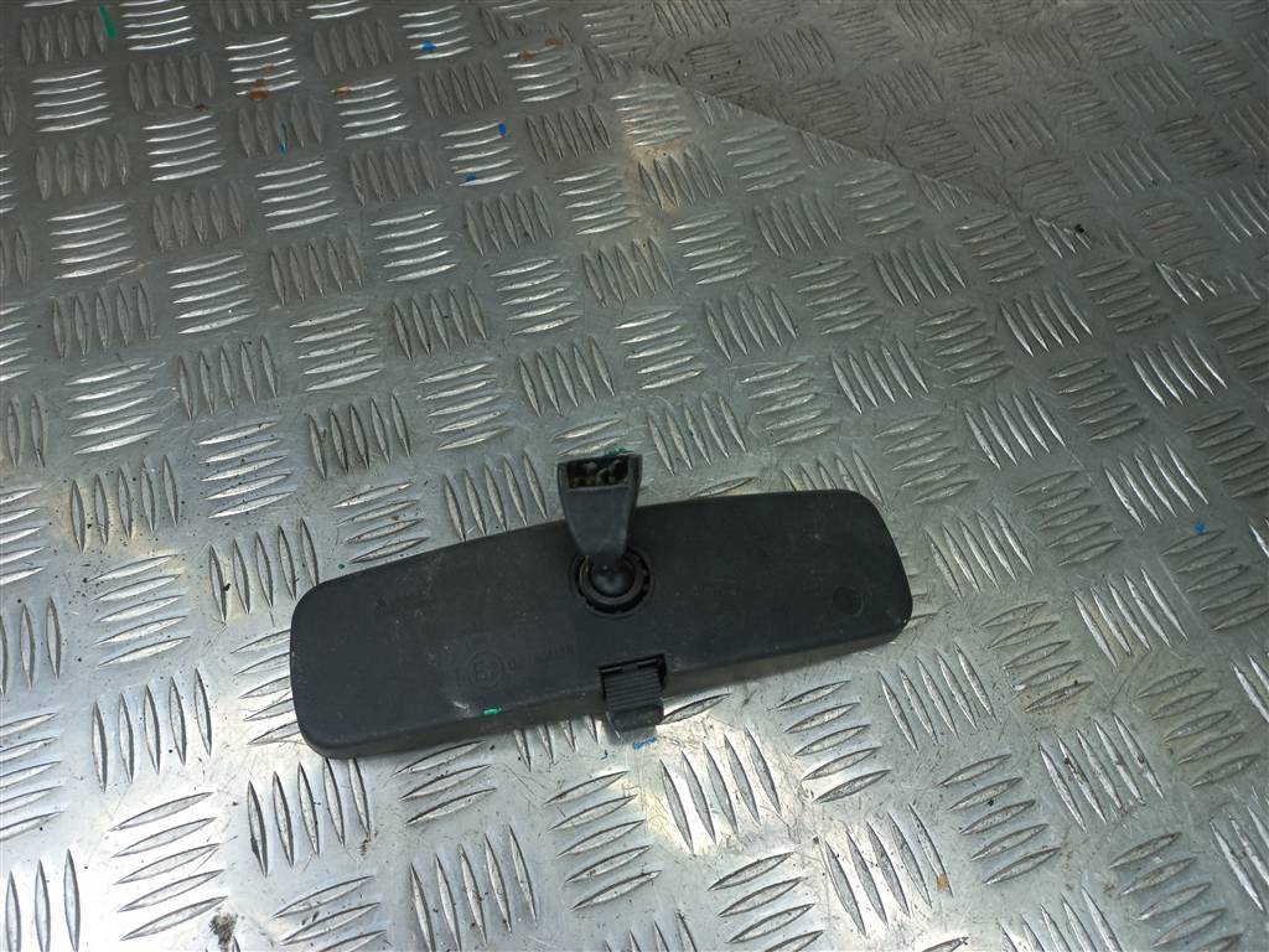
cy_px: 476
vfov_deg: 54.9
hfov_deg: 69.4
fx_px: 916
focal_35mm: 25
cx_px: 634
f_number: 1.8
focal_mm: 4.6
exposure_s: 1/100
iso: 25
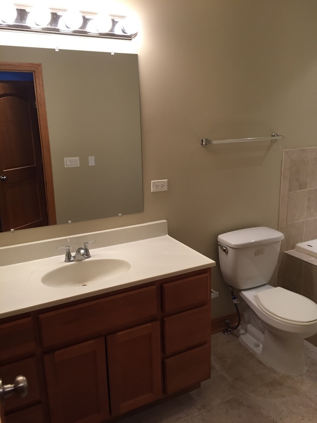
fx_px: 354
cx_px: 158
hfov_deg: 48.2
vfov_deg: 61.7
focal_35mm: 29
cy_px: 212
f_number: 2.2
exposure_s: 1/33
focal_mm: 4.15
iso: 64
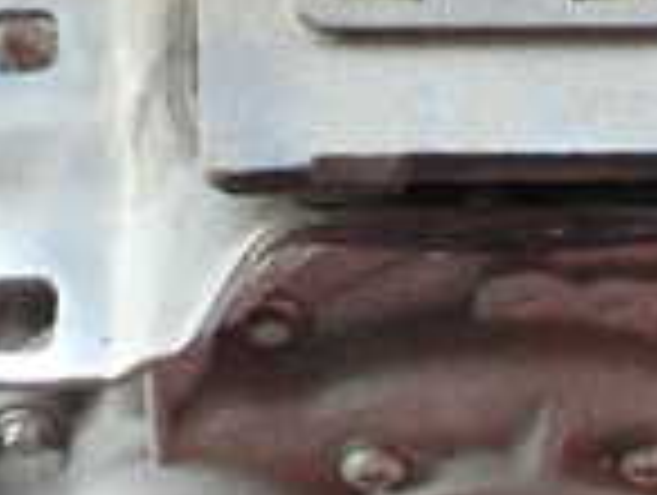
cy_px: 198
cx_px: 256
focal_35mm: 123
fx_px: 2338
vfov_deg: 12.1
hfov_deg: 16.0
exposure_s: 1/60
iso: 200
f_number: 2.3
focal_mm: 5.4
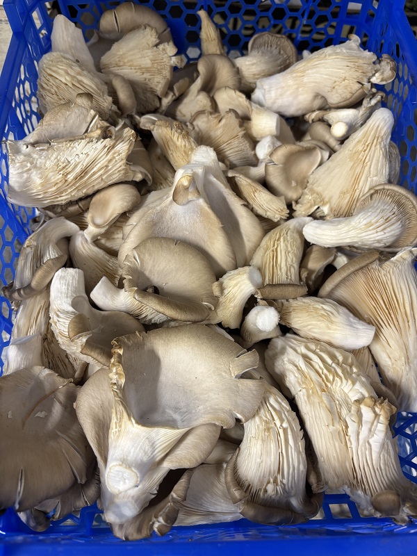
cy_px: 278
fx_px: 418
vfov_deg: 67.3
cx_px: 208
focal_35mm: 26
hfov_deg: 53.1
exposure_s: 1/50
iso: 125
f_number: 1.6
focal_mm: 5.96
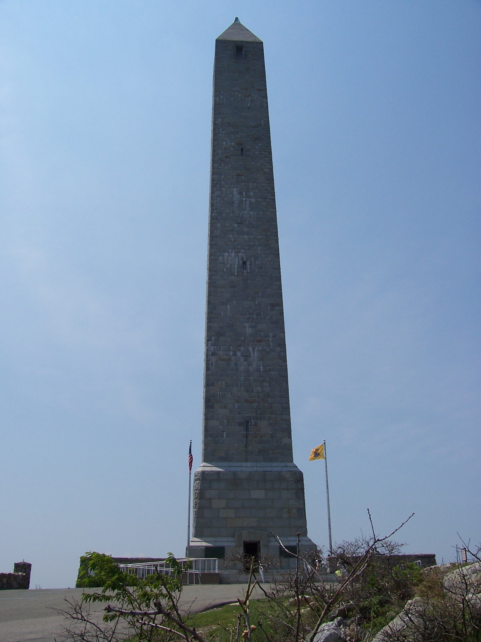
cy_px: 321
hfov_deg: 41.8
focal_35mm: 34
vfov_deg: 54.0
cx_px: 240
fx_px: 630
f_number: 5.6
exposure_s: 1/1000
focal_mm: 5.6
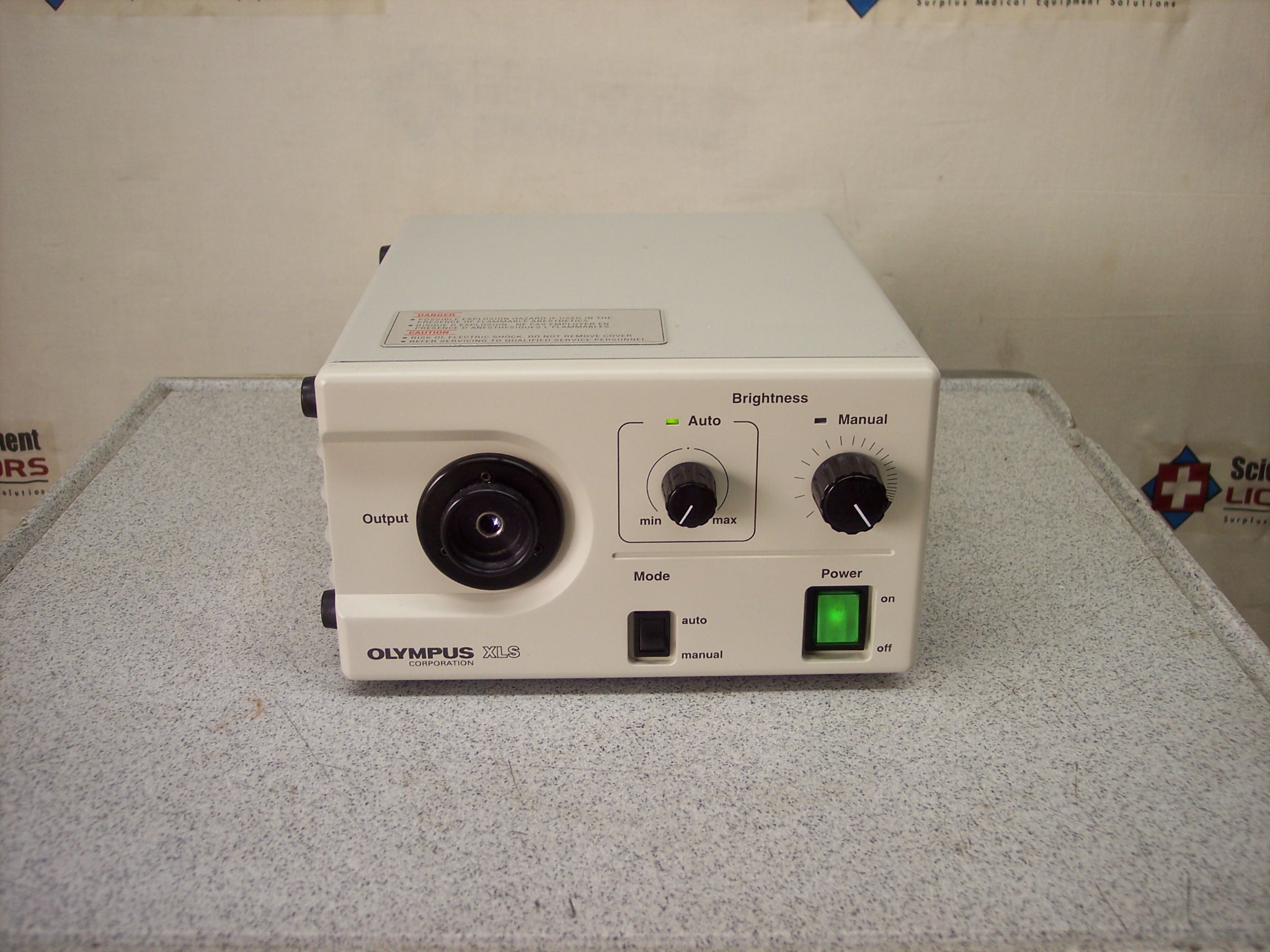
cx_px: 635
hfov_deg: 47.9
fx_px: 1431
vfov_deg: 36.8
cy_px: 476
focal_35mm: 39
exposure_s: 1/60
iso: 100
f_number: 2.8
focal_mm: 8
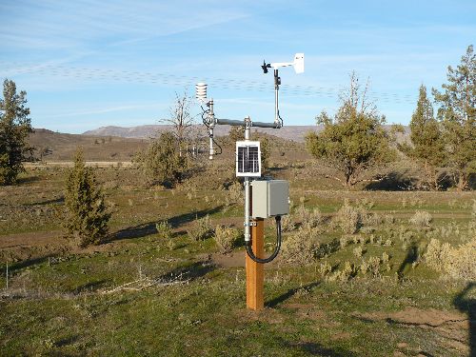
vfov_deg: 35.1
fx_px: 564
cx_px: 238
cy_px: 178
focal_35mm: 41
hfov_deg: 45.8
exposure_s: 1/1000
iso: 100
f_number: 2.8
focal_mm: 6.1
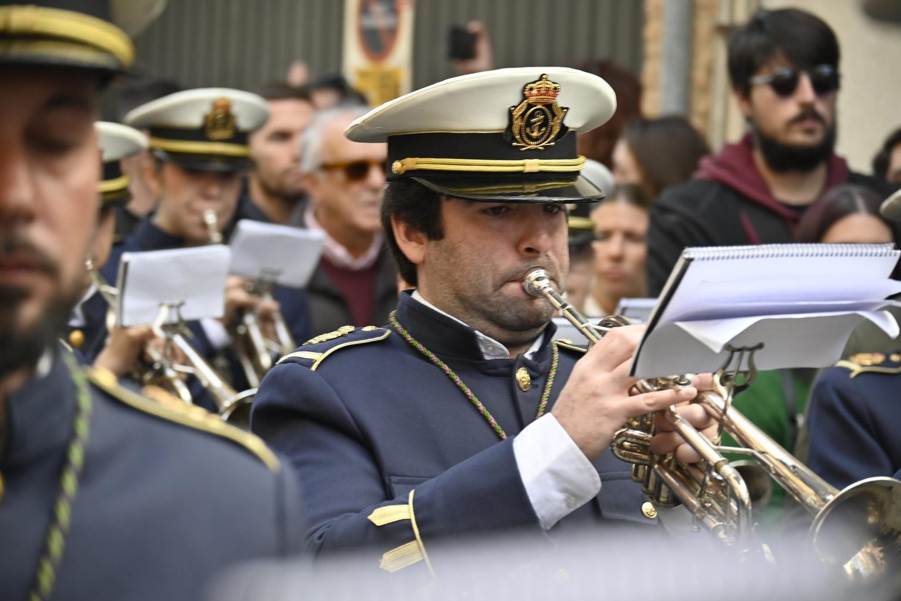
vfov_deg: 8.4
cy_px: 293
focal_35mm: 164
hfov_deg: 12.6
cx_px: 446
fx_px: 4092
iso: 320
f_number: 5
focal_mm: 105
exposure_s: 1/200
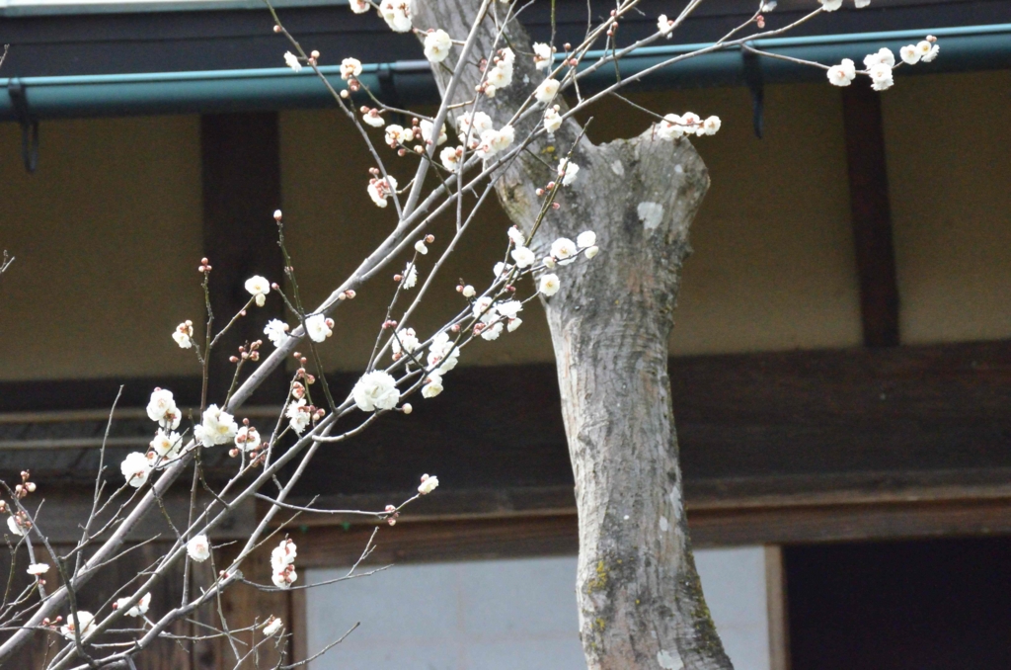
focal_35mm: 300
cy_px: 335
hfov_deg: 6.9
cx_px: 506
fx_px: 8407
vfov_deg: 4.6
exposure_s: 1/2000
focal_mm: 200
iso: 6400
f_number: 11
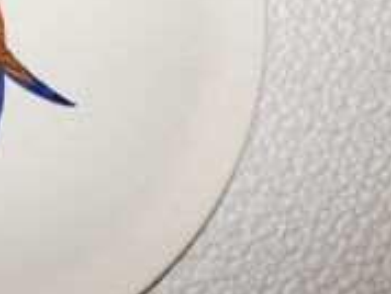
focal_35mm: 62
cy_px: 26
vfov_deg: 23.1
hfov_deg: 26.4
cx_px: -119
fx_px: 701
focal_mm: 4
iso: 160
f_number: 3
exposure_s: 1/30
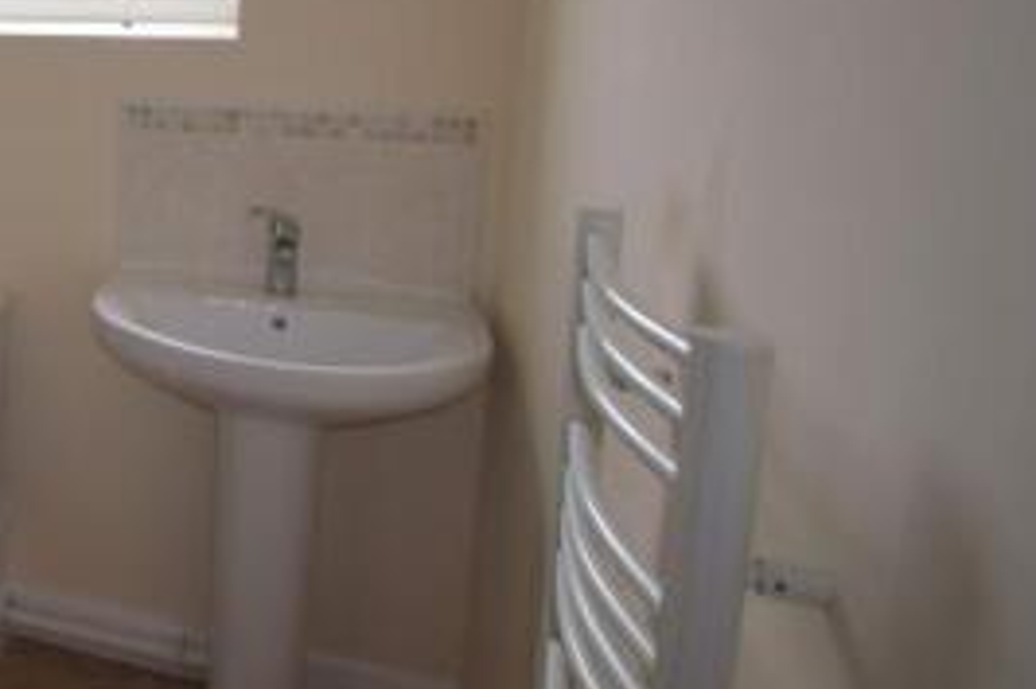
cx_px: -224
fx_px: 1064
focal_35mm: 37
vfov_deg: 34.8
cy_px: 138
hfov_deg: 37.9
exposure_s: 1/60
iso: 400
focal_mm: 10
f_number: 4.5
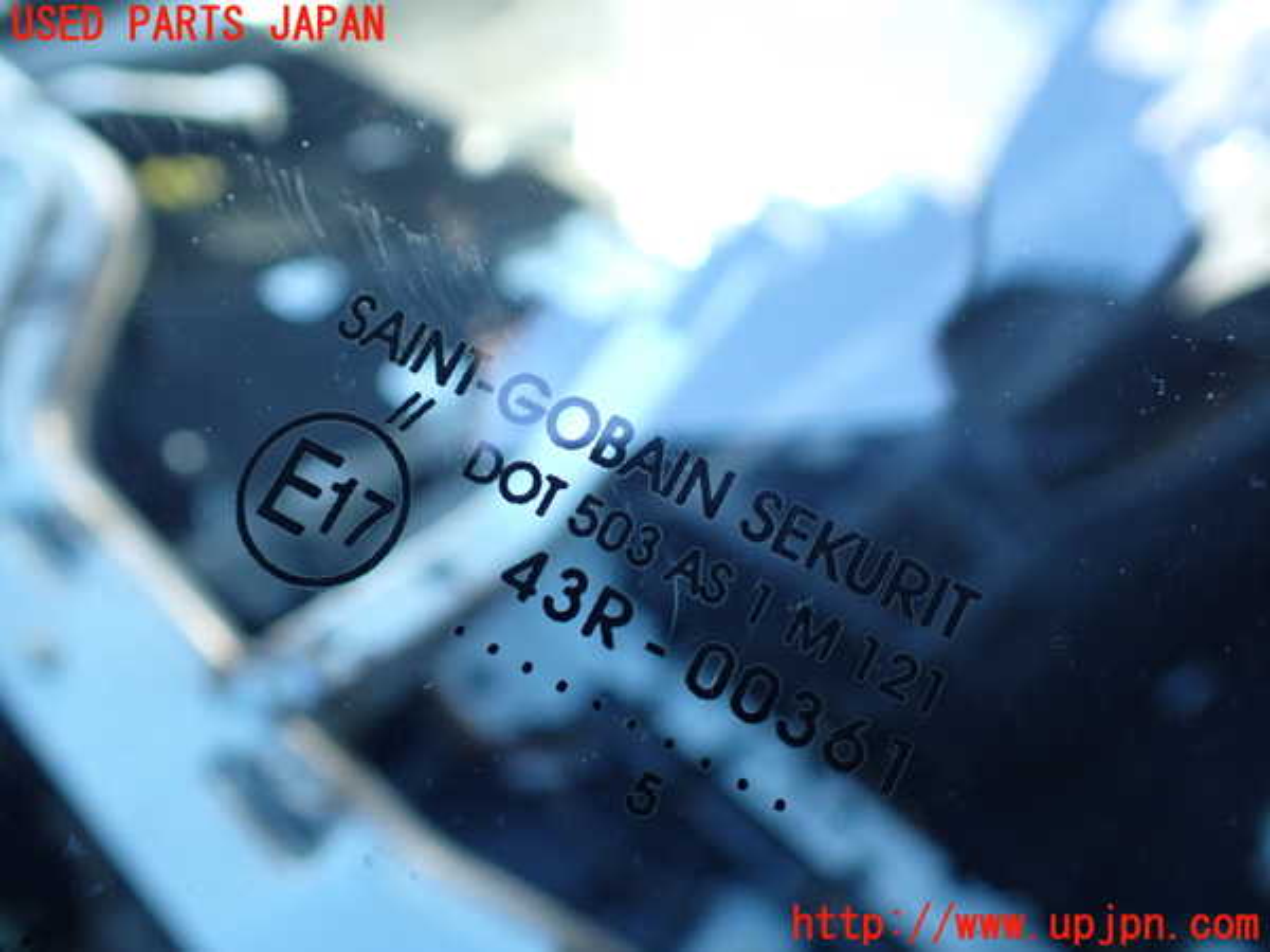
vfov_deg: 46.8
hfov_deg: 60.0
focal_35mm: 30
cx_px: 635
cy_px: 476
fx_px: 1101
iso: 200
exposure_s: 1/125
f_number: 2.3
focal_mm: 5.4
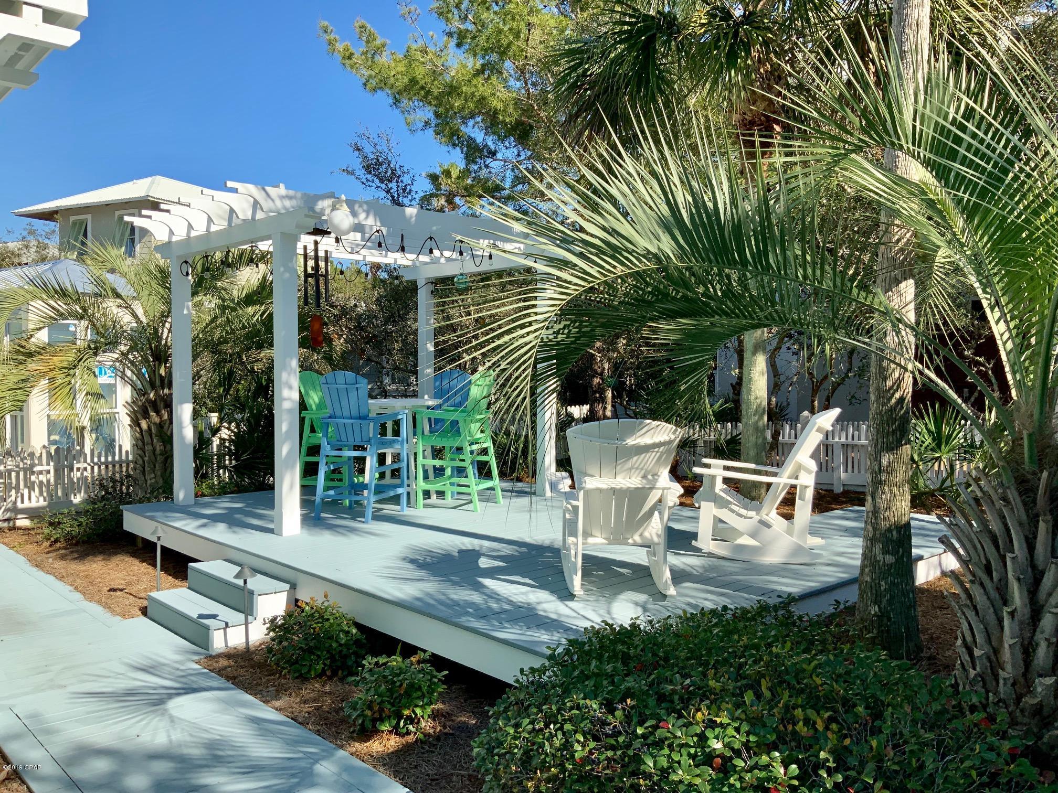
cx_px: 529
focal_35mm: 29
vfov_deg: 48.2
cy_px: 396
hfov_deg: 61.7
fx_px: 886
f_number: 1.8
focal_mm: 3
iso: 16
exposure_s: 1/1279
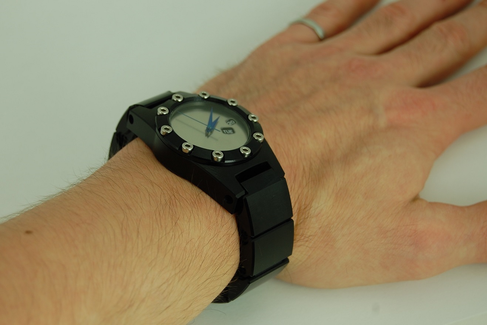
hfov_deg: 27.0
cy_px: 162
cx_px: 244
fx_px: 1015
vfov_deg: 18.2
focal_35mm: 75
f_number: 5.6
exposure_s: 1/125
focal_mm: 50
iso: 200
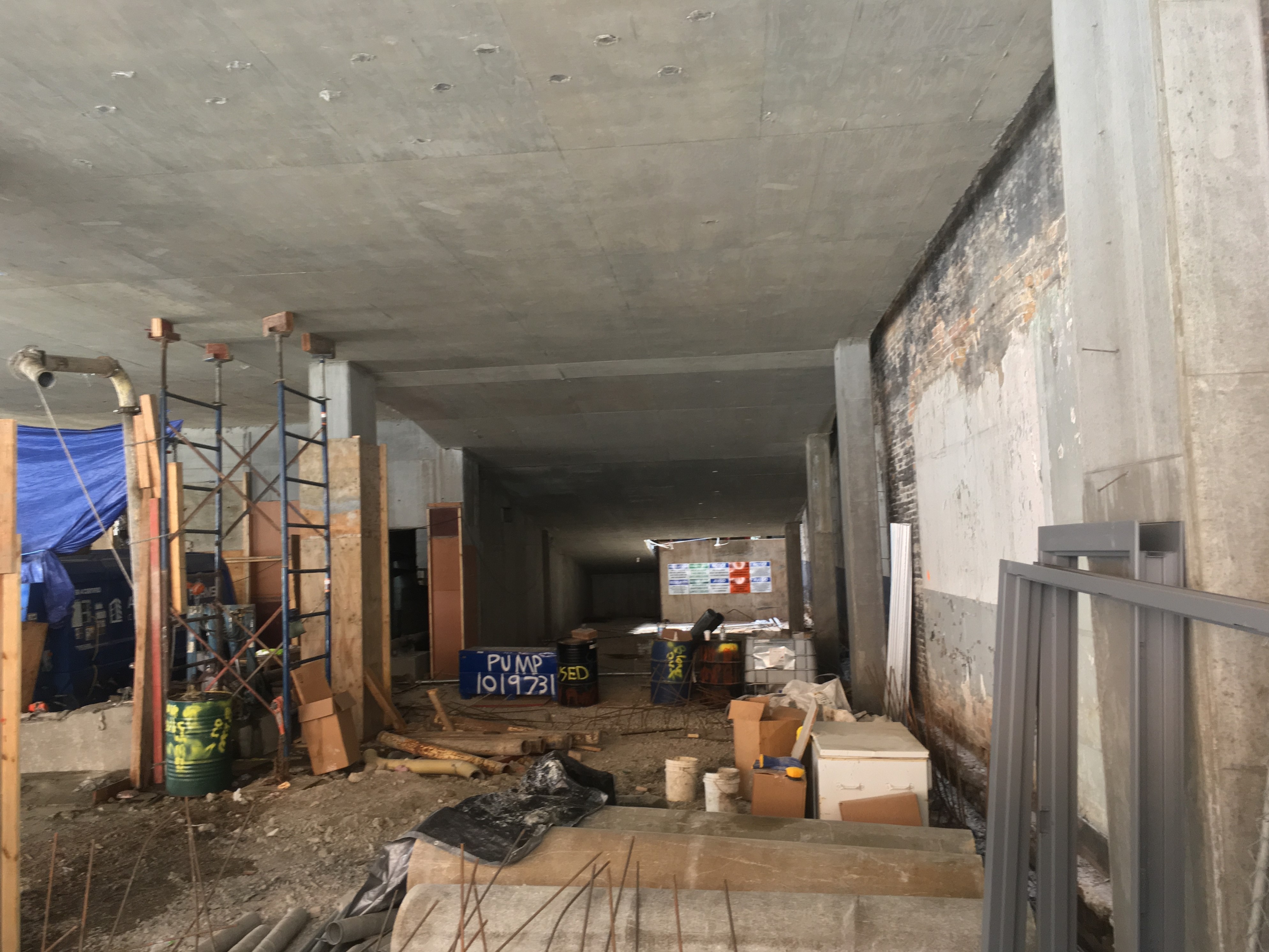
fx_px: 1063
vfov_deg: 48.2
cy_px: 476
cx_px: 634
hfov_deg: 61.7
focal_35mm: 29
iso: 80
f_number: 2.2
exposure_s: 1/30
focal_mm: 4.15
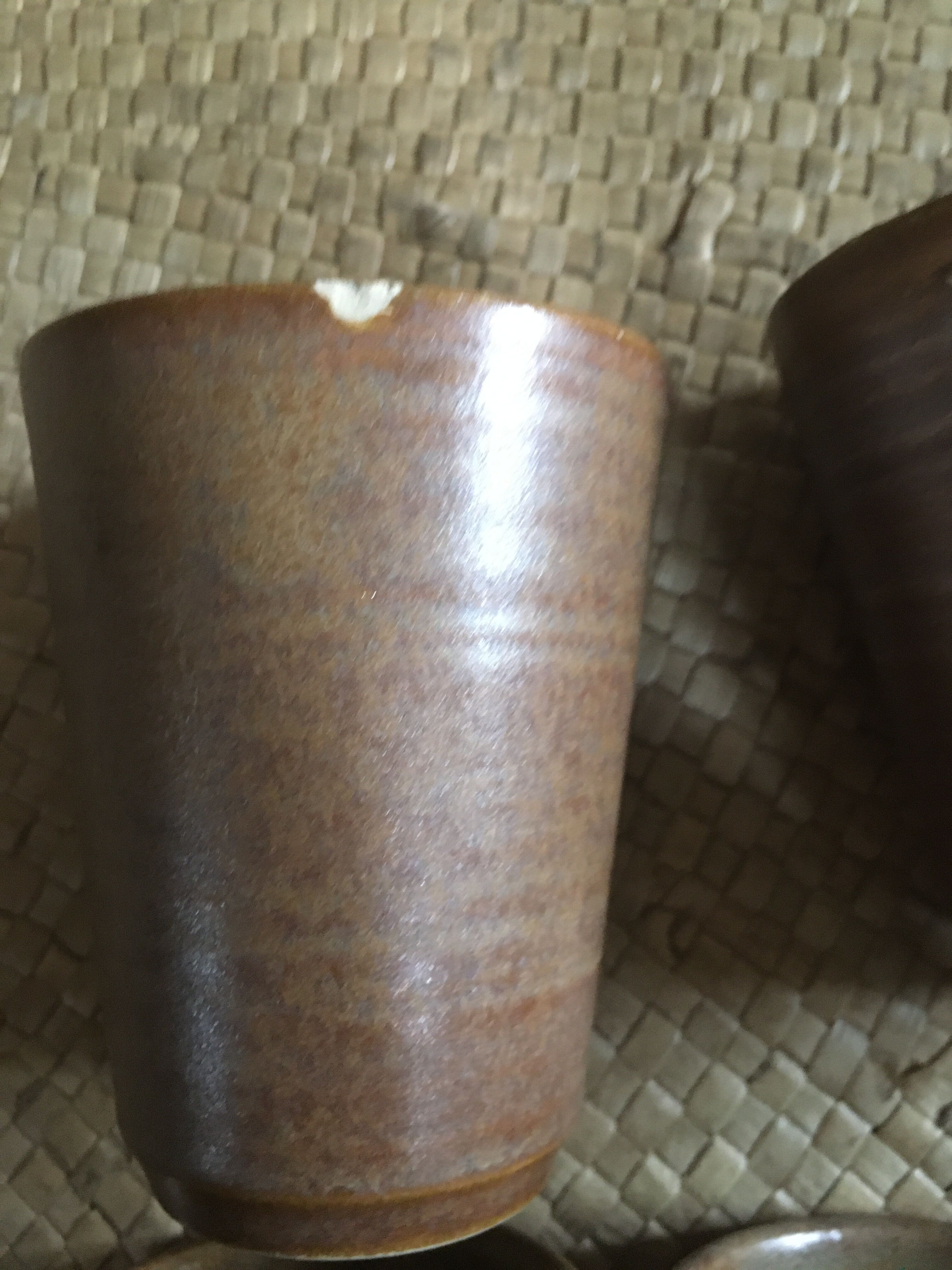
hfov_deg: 48.2
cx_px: 476
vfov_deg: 61.7
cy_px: 635
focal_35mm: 29
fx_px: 1063
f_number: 2.2
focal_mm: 4.15
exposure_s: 1/17
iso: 400
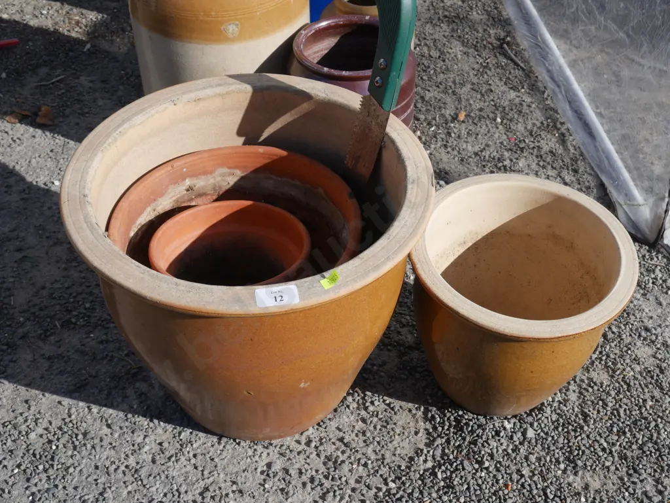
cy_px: 252
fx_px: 968
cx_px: 335
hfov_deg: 38.2
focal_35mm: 50
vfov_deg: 29.1
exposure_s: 1/320
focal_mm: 25
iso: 200
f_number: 10
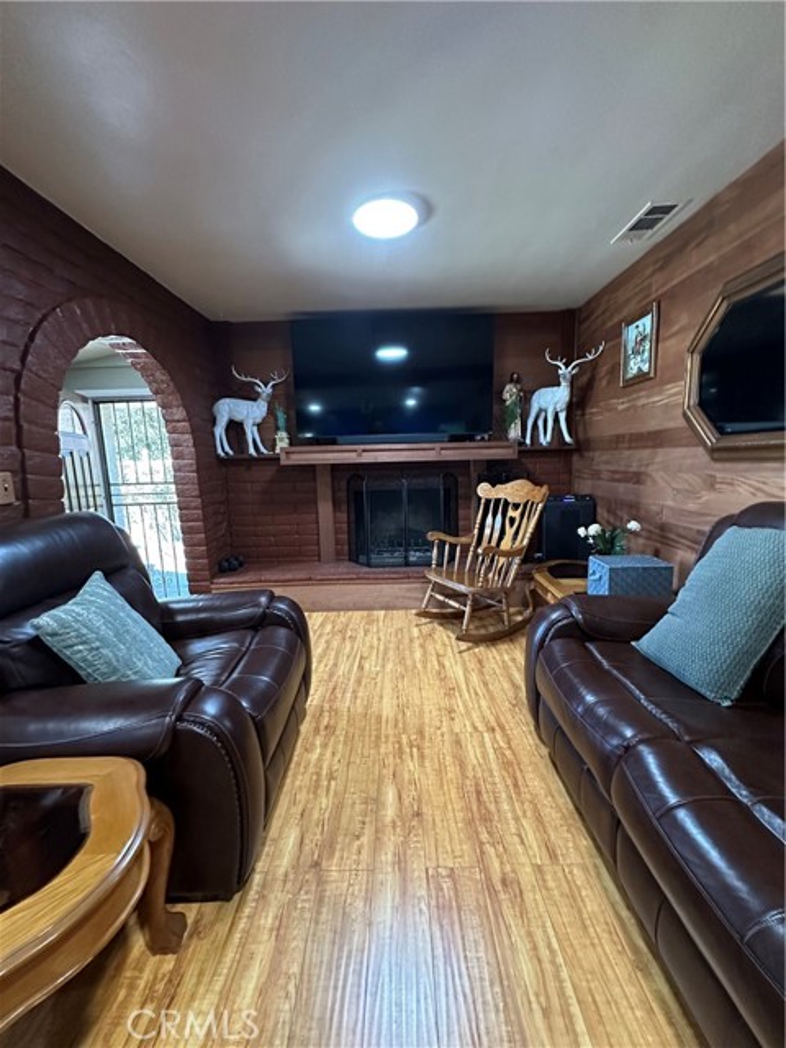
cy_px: 524
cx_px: 393
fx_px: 424
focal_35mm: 14
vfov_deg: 102.1
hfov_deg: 85.7
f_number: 2.2
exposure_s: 1/60
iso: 800
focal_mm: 2.22
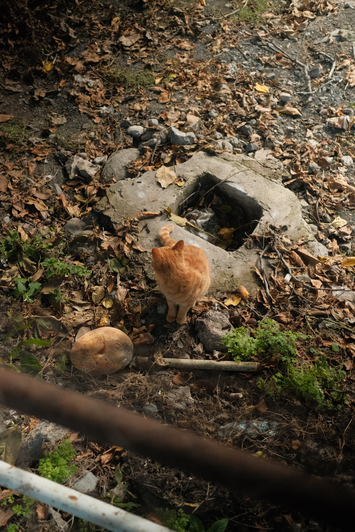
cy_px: 266
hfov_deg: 37.9
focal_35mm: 35
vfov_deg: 54.4
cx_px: 178
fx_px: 518
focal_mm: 23
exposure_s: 1/52
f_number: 2
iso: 3200
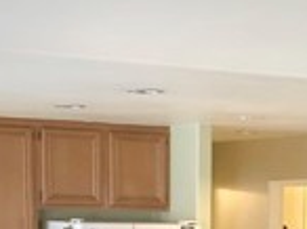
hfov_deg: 15.9
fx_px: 1089
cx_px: 248
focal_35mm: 123
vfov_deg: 11.3
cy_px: 384
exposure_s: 1/15
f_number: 1.8
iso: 64
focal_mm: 4
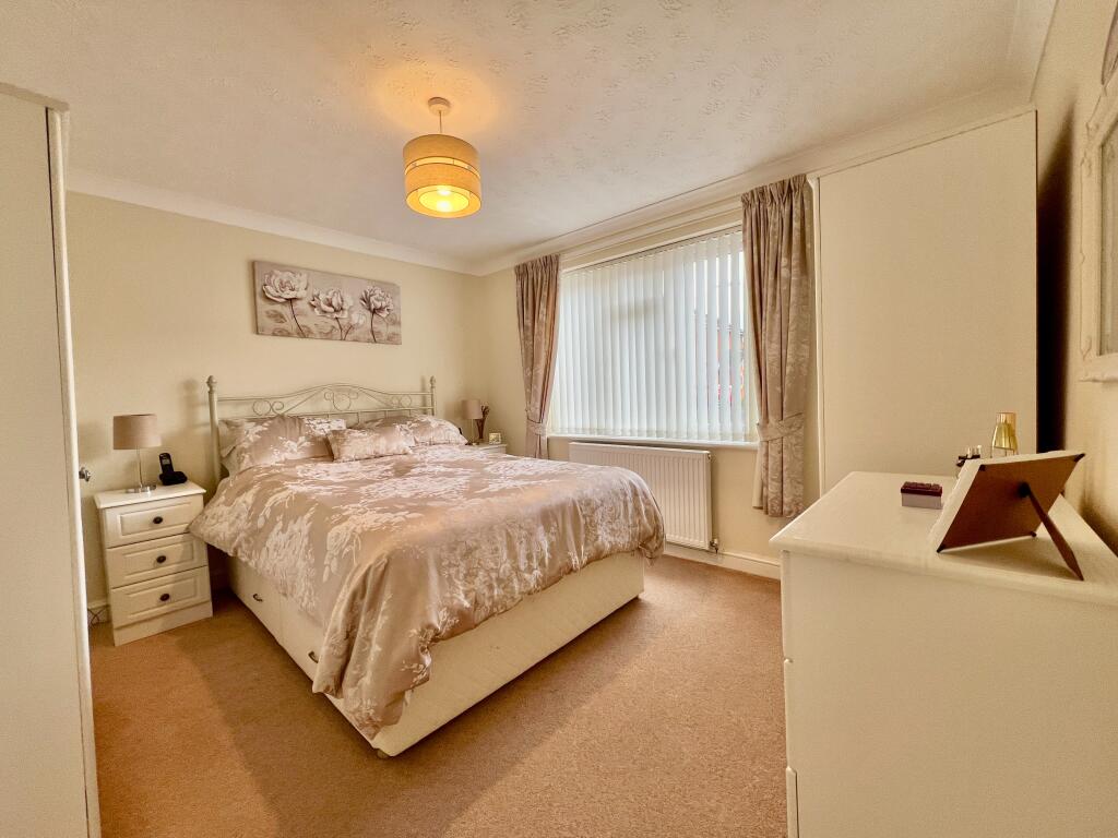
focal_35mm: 13
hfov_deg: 106.2
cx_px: 559
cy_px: 419
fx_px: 420
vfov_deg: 89.9
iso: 50
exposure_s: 1/100
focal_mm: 1.57
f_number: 1.8
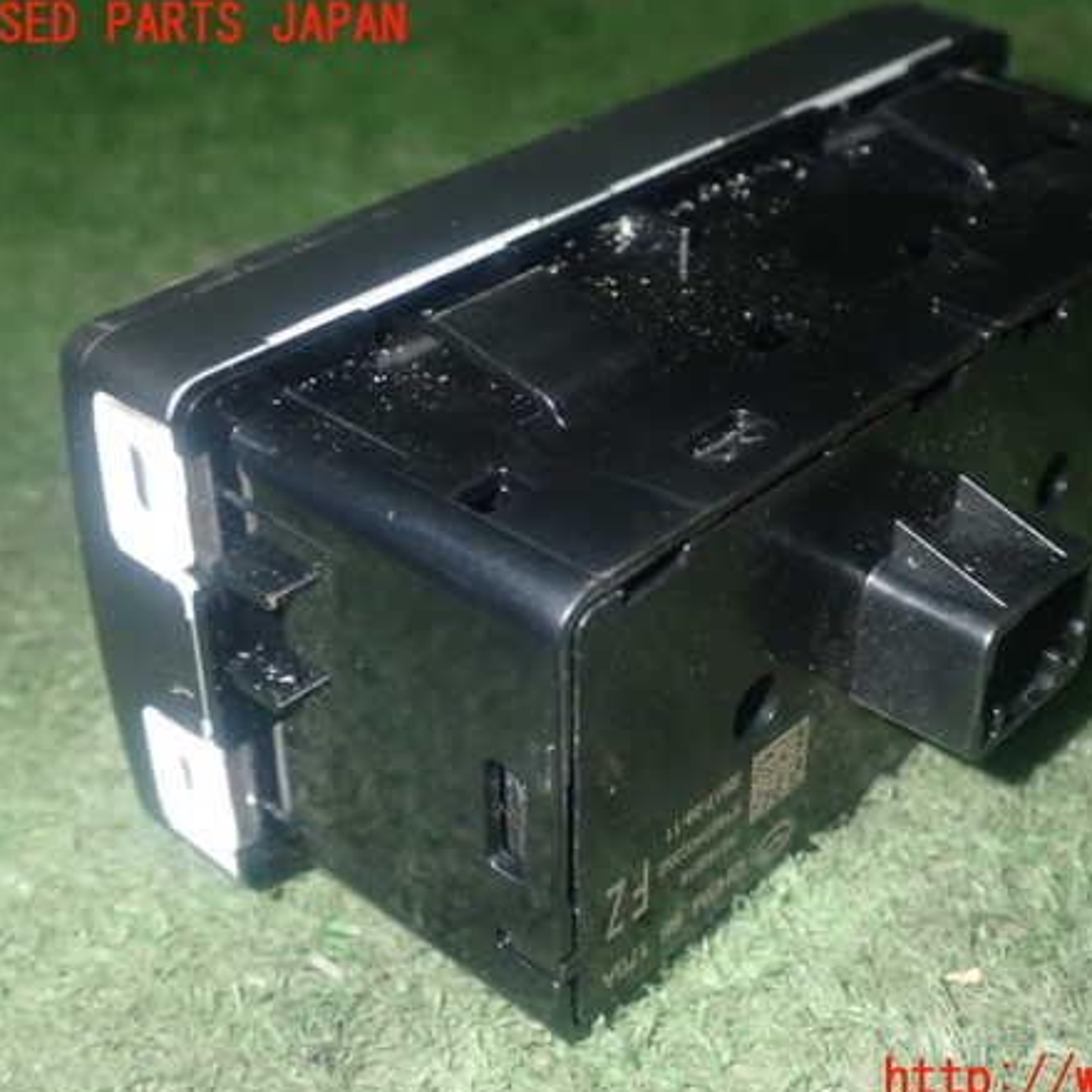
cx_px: 700
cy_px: 553
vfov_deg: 32.2
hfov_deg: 32.0
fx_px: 1892
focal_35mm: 53
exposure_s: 1/40
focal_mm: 7.84
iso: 800
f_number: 9
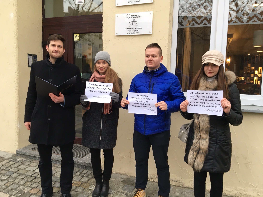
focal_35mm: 29
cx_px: 132
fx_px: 220
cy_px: 98
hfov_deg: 61.7
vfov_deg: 48.2
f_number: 2.2
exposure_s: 1/33
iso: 50
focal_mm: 4.15
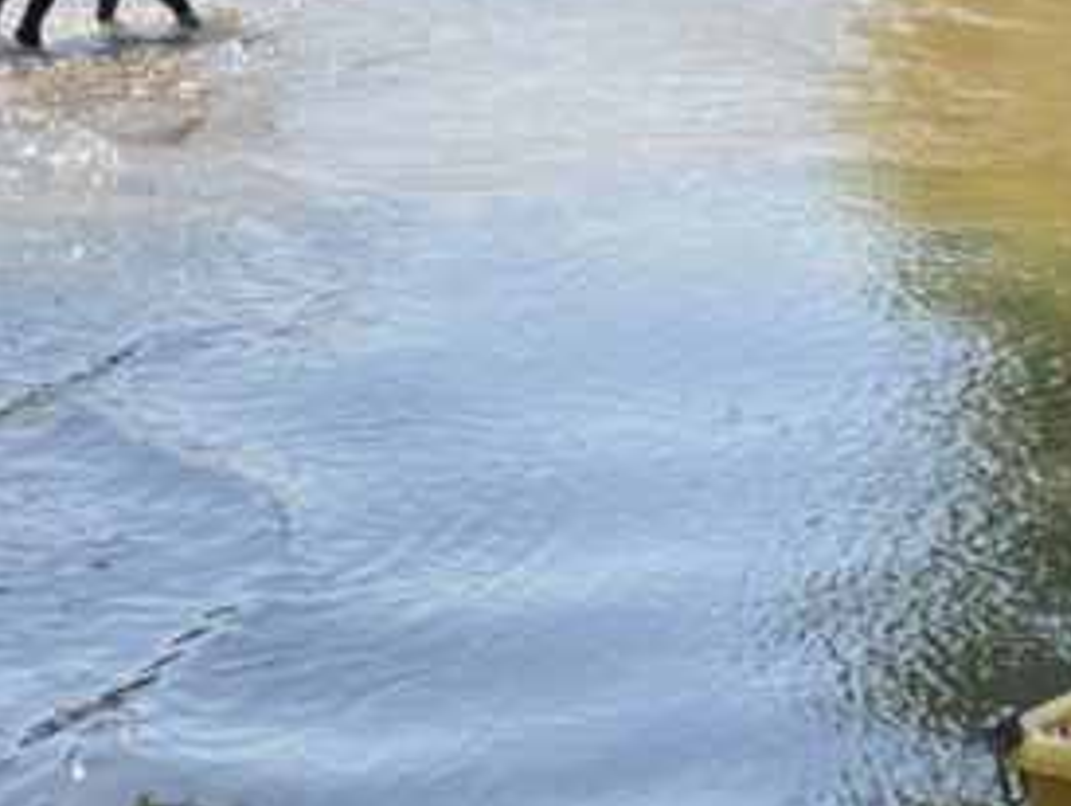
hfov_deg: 19.8
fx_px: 3004
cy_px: -117
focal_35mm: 97
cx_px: 993
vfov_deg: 14.8
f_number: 1.6
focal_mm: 4.2
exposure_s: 1/2304
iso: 32
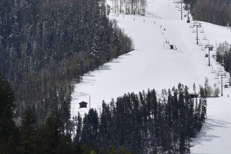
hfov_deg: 2.2
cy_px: -59
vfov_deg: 1.5
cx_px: 163
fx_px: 5937
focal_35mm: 925
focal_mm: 300
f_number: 11
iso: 100
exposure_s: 1/640
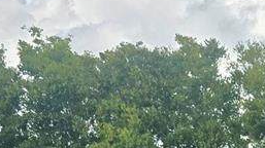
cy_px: 363
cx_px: 571
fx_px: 1053
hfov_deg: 12.3
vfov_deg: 7.5
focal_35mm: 150
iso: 12
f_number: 1.7
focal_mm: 6.3
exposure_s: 1/769
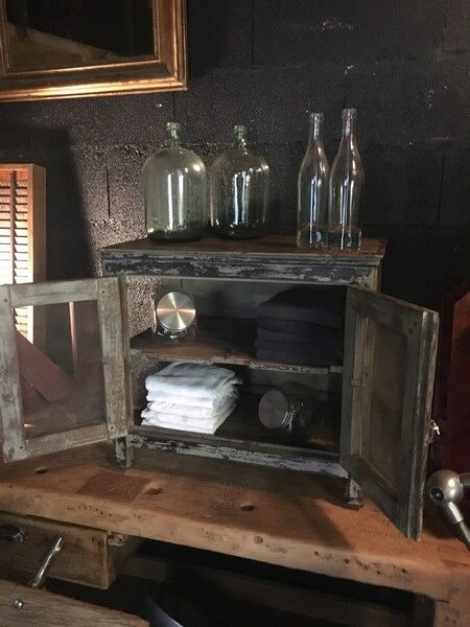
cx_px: 235
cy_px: 314
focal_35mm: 29
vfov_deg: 61.7
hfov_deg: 48.2
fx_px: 525
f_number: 2.2
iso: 800
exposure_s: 1/17
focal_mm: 4.15
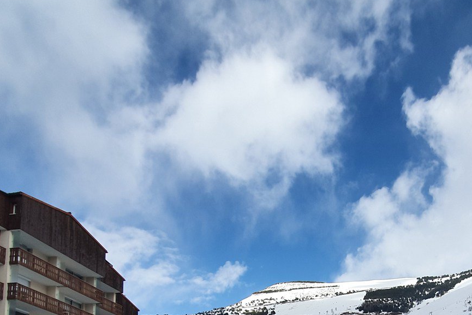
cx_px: 321
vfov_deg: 34.9
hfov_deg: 60.2
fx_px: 393
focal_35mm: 30
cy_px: 376
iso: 50
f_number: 2.2
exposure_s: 1/1156
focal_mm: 1.8
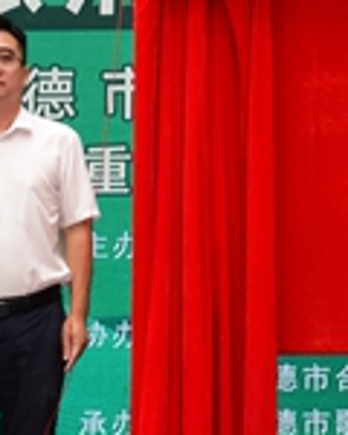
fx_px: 1802
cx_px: 560
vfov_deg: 13.8
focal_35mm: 140
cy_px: 209
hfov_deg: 10.6
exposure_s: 1/125
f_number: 7.1
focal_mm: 28
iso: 2000
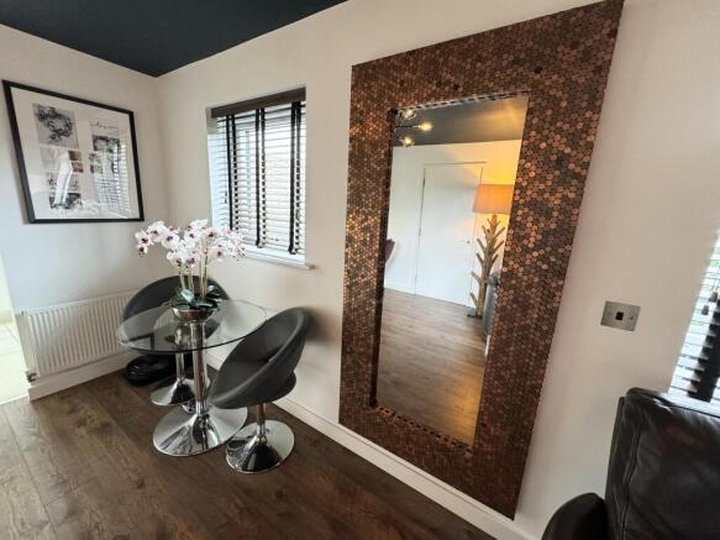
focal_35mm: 14
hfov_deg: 102.1
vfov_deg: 85.7
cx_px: 360
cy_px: 270
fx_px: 291
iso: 250
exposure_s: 1/53
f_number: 2.2
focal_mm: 2.22
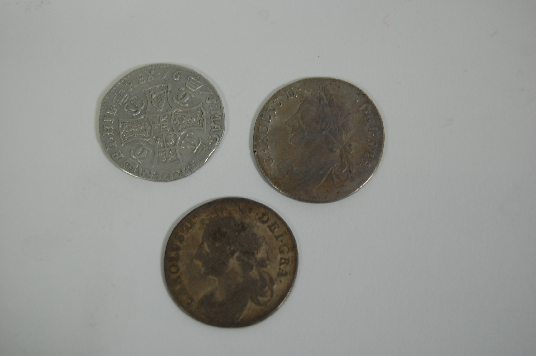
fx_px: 936
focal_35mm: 63
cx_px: 268
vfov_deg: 21.5
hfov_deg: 31.9
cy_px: 178
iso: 400
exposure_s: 1/100
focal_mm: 42
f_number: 5.3
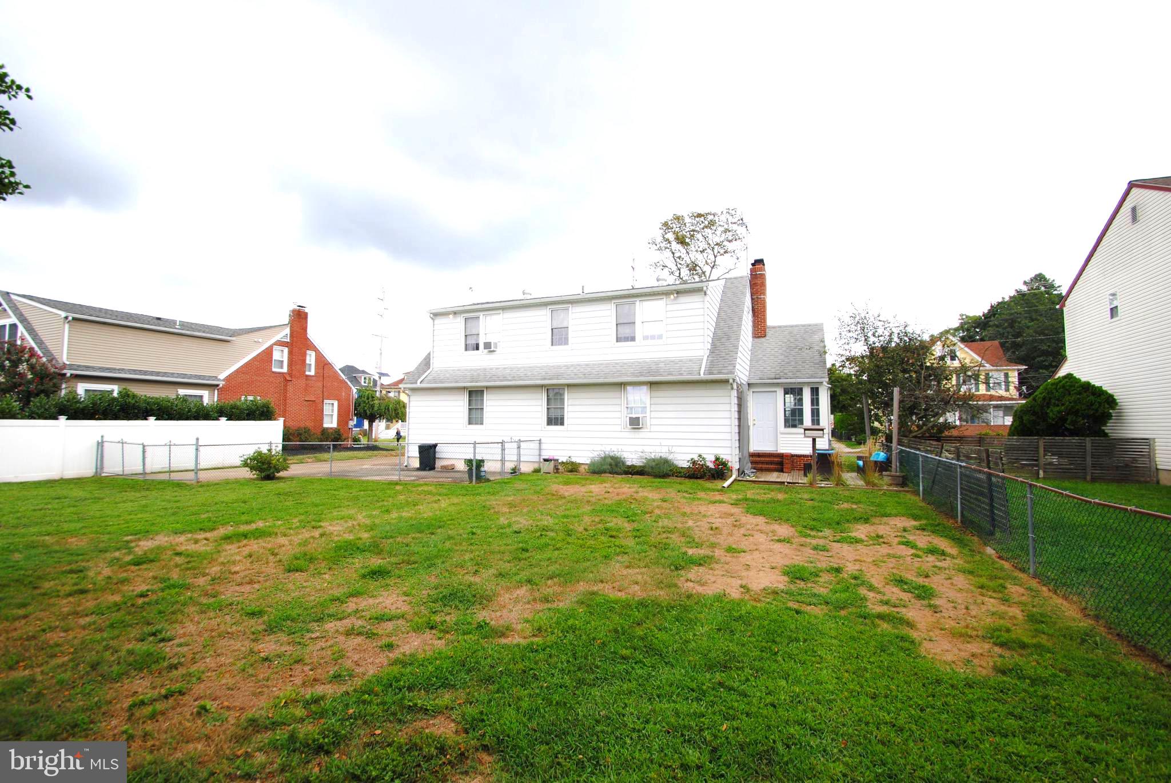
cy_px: 392
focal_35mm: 15
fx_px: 488
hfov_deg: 100.3
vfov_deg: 77.5
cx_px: 586
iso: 125
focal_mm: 10
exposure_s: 1/125
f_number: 5.6
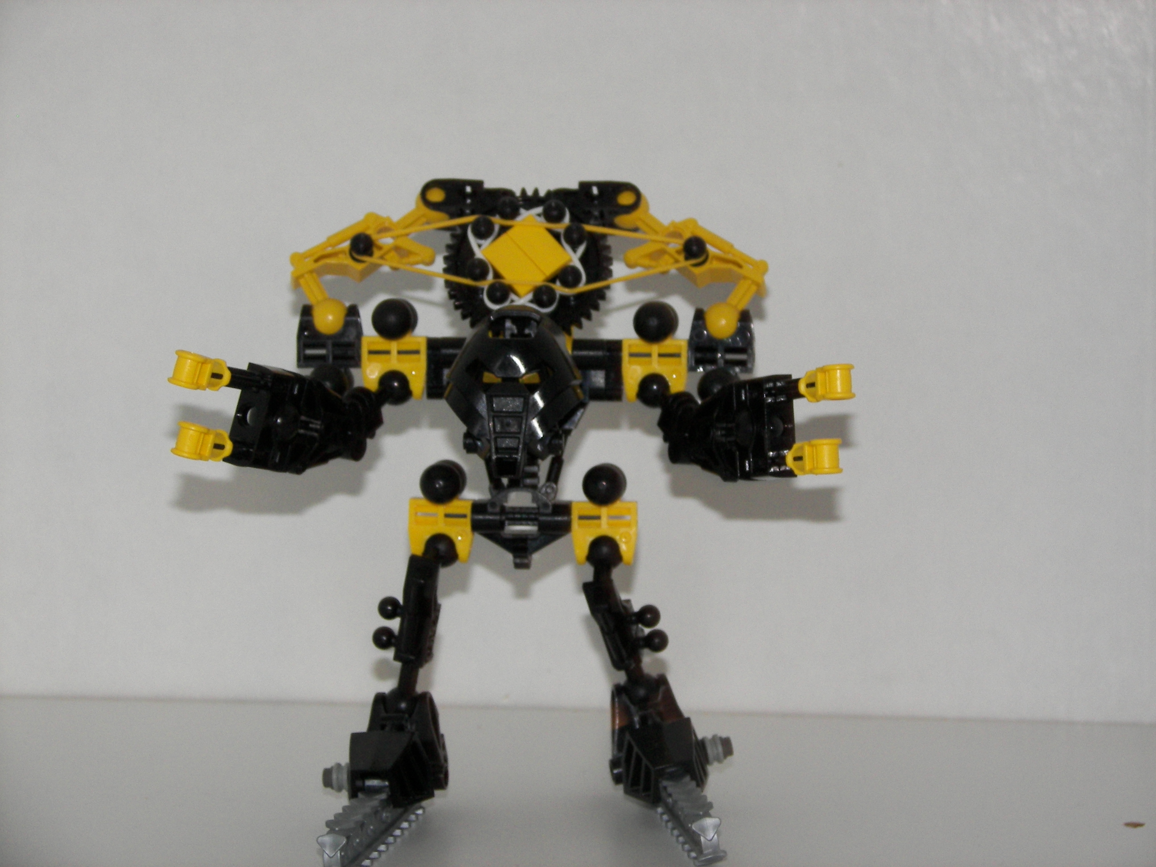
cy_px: 434
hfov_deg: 16.8
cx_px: 578
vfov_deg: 12.7
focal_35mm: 117
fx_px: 3907
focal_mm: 19.5
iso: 100
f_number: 3.2
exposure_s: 1/40
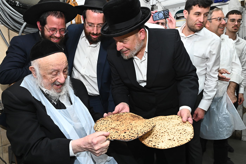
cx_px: 123
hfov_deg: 73.8
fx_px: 164
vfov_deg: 53.1
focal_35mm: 24
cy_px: 82
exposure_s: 1/200
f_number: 7.1
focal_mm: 24
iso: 2500
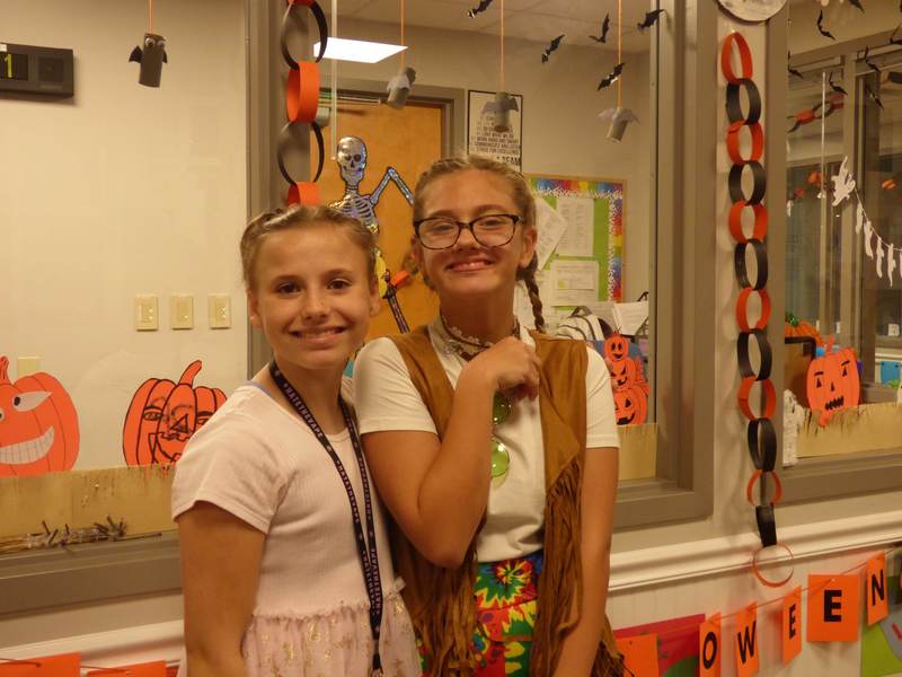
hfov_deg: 47.9
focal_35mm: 39
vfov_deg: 36.8
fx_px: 1016
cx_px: 451
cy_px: 338
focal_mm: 7.07
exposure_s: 1/40
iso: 400
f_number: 3.6
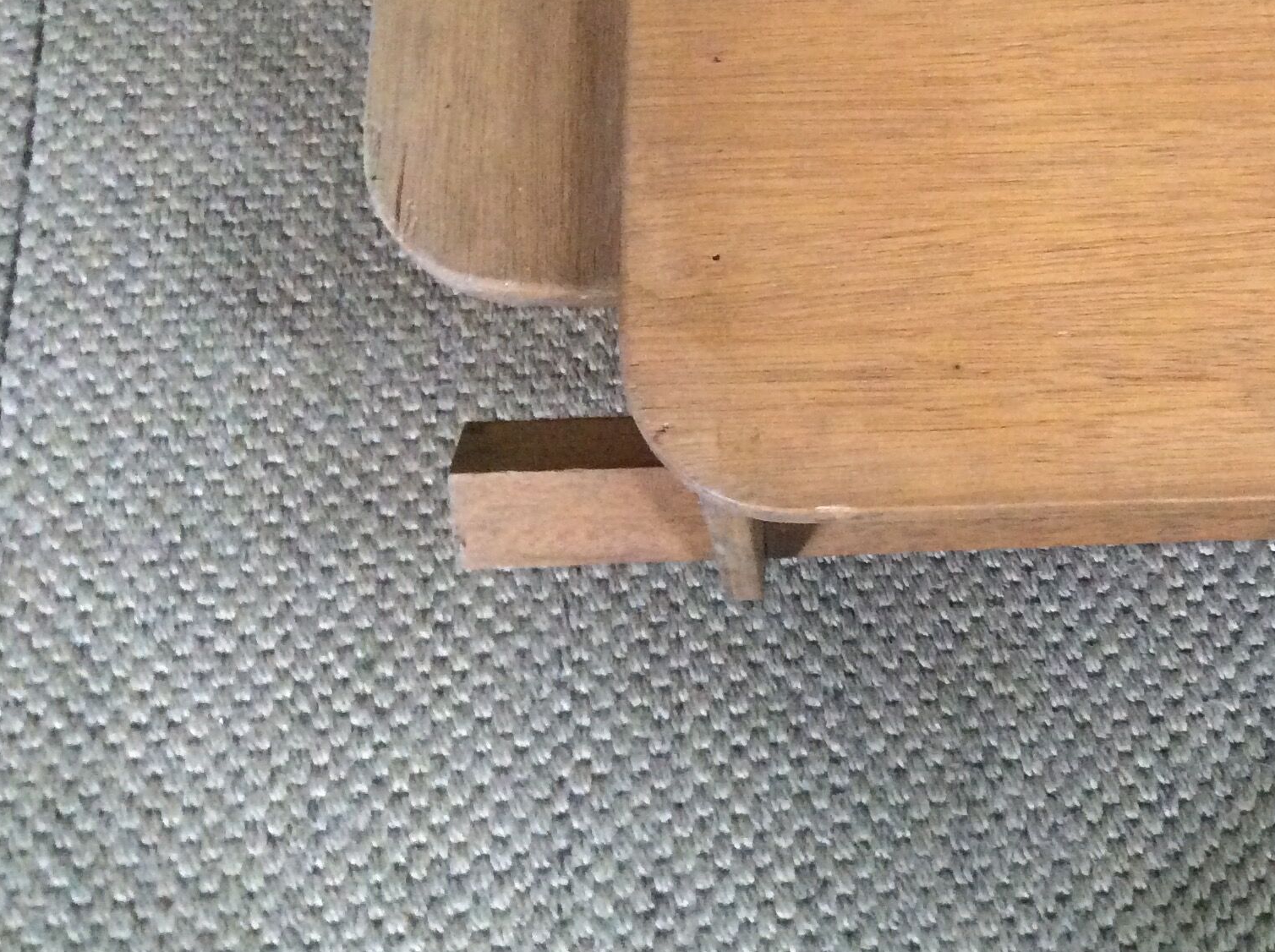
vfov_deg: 26.1
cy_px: 220
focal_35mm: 55
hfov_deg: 33.6
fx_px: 2023
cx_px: 1079
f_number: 2.4
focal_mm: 3.3
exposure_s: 1/17
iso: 320
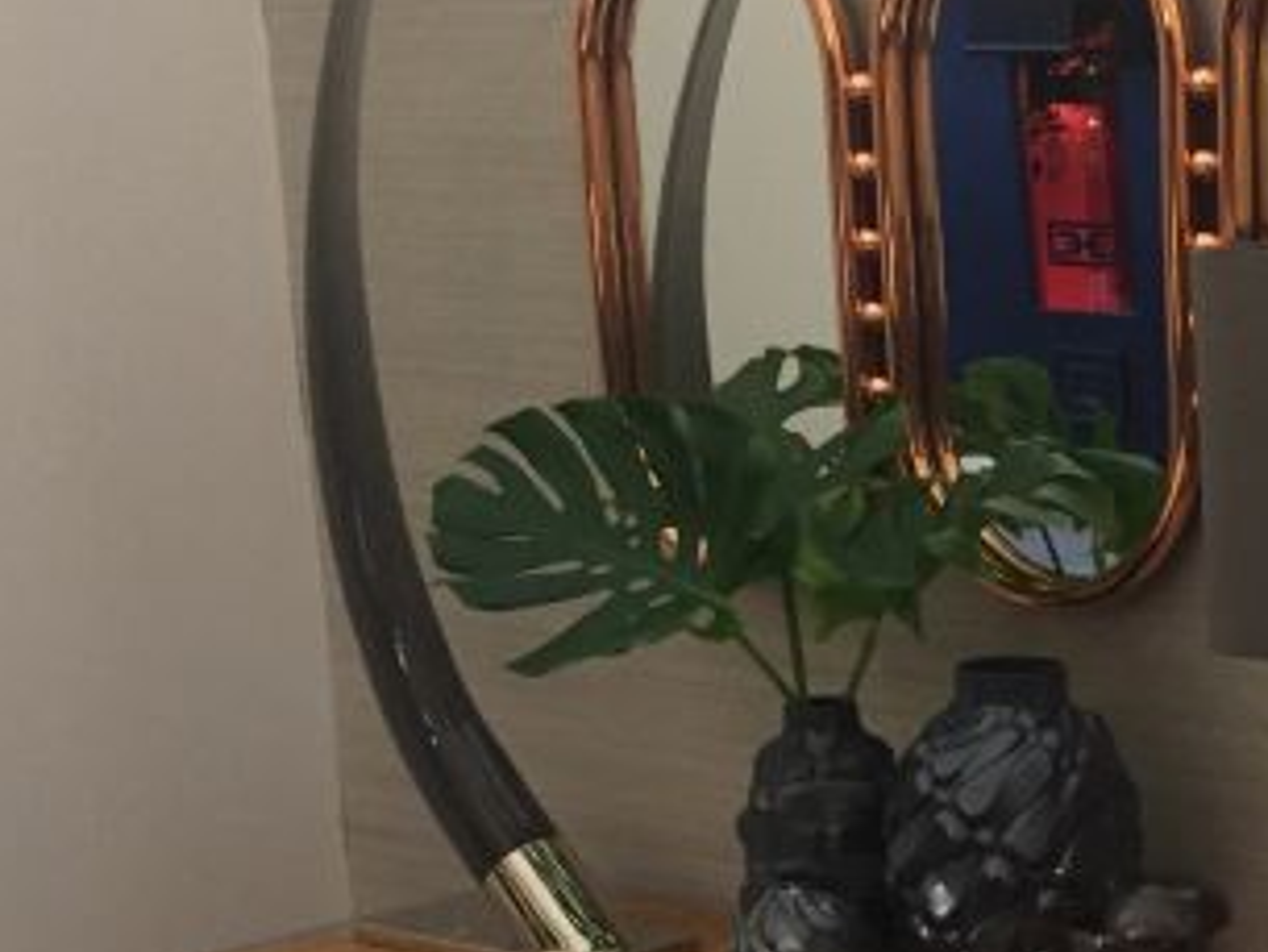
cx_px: 1447
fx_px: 2785
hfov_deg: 23.8
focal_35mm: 76
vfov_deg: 19.0
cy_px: 898
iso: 250
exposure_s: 1/33
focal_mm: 4.15
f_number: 2.2
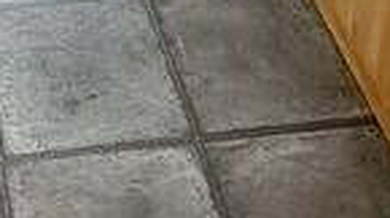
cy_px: -506
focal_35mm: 108
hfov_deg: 19.2
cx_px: -8
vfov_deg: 8.6
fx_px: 1115
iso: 40
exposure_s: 1/222
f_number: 2.2
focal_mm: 2.22
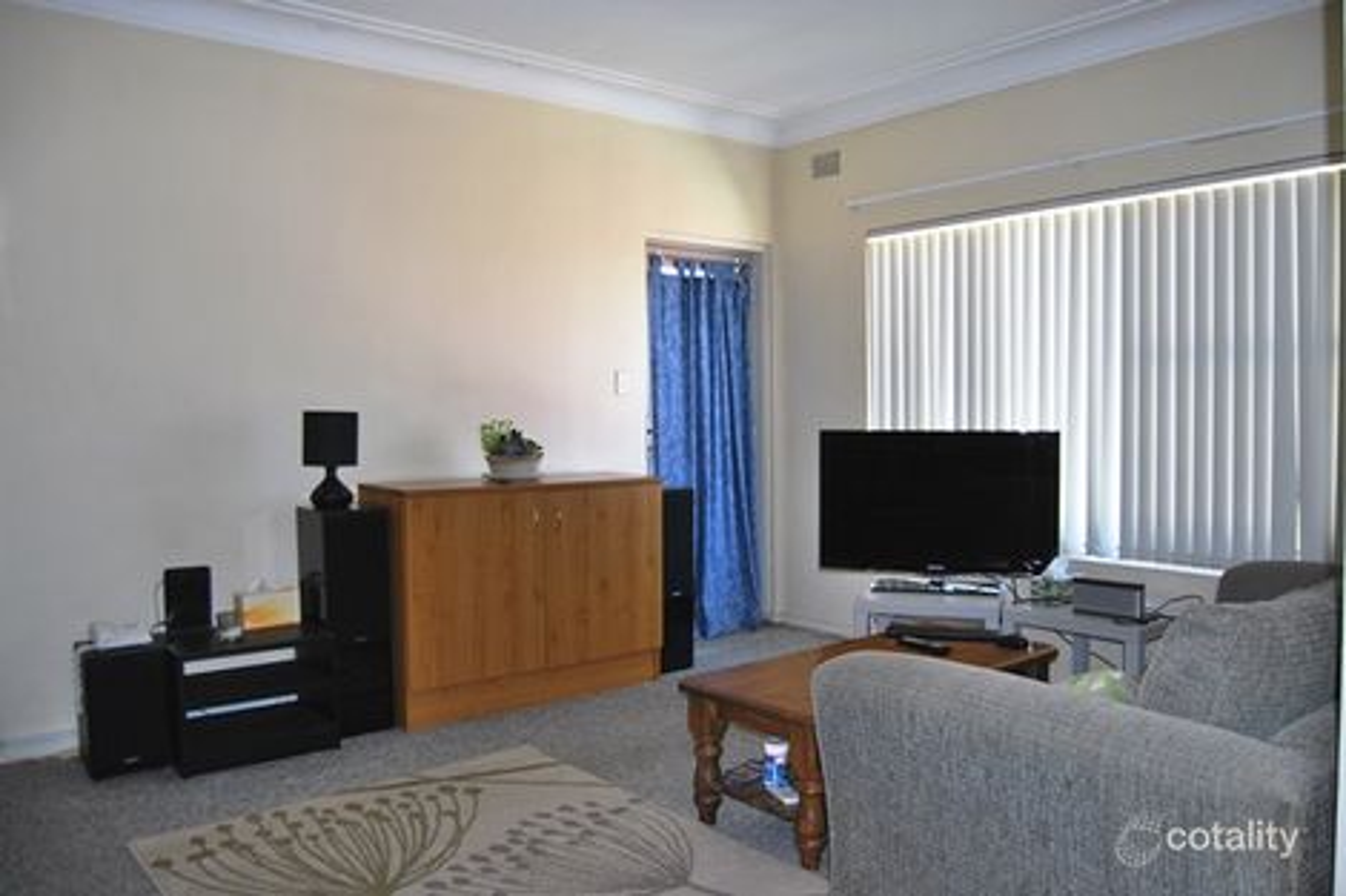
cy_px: 448
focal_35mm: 27
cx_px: 673
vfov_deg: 47.9
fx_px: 1009
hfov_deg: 67.4
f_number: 3.5
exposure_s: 1/60
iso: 200
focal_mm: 18
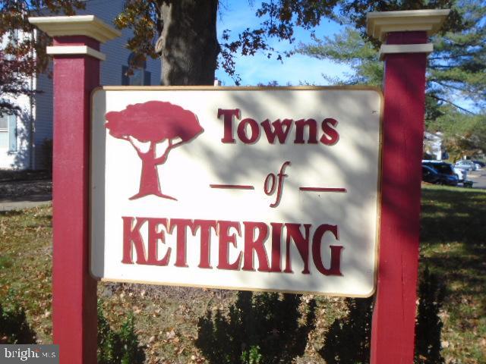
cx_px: 243
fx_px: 505
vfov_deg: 39.7
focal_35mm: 36
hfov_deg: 51.4
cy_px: 182
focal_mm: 6.4
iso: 100
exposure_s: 1/500
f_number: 3.8
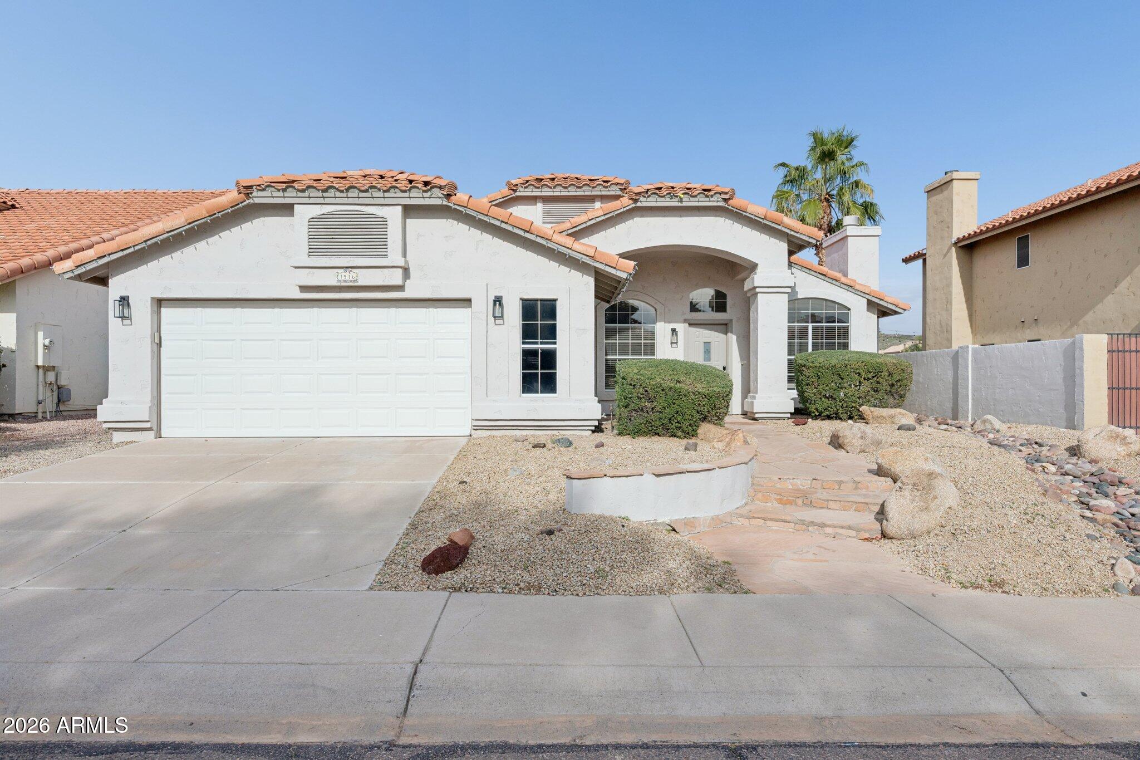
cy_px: 380
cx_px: 570
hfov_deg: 79.9
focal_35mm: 22
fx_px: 681
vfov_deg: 58.3
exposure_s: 1/2500
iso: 320
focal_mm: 21.5
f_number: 8
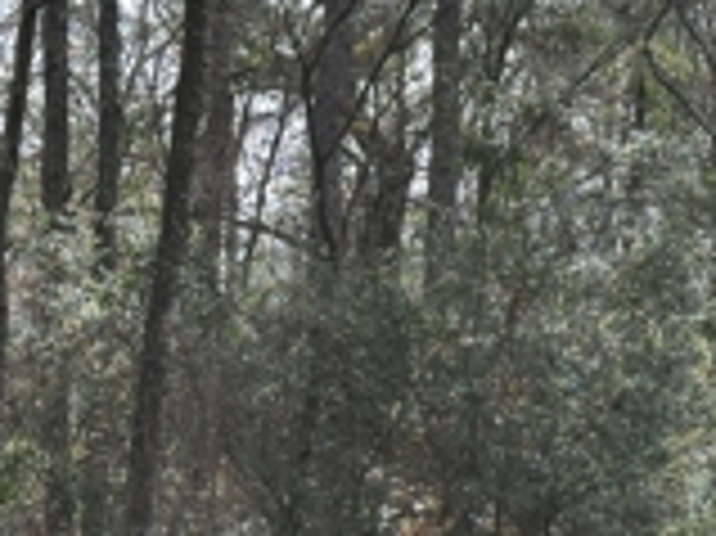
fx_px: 2501
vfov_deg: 12.2
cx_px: 545
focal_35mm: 121
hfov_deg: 16.2
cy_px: 419
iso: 64
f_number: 1.78
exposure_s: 1/604
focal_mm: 6.86
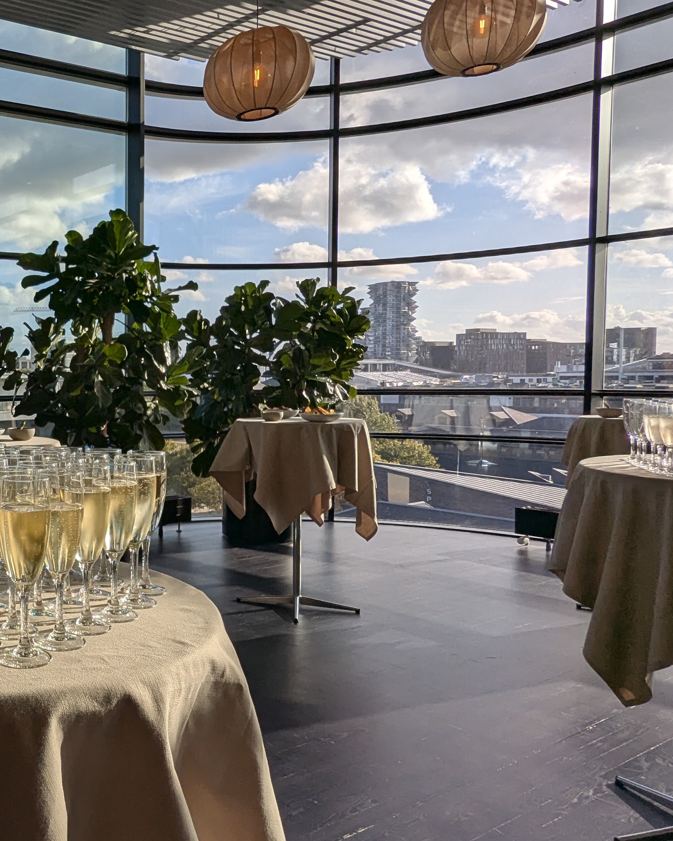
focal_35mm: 31
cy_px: 414
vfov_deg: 57.2
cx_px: -68
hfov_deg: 38.8
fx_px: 772
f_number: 2.2
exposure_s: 1/1328
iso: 43
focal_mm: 2.35
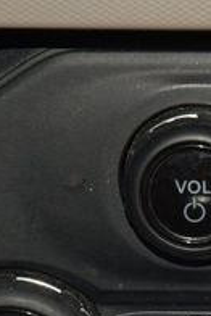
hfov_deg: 4.0
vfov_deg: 6.0
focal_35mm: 343
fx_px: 3010
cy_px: 306
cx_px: 404
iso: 100
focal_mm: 70
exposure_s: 1/125
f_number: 8
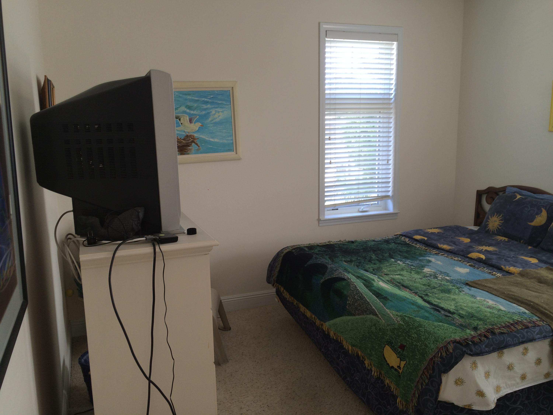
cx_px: 276
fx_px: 463
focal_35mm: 29
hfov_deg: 61.7
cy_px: 208
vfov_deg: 48.2
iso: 32
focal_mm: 4.15
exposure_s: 1/32
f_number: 2.2
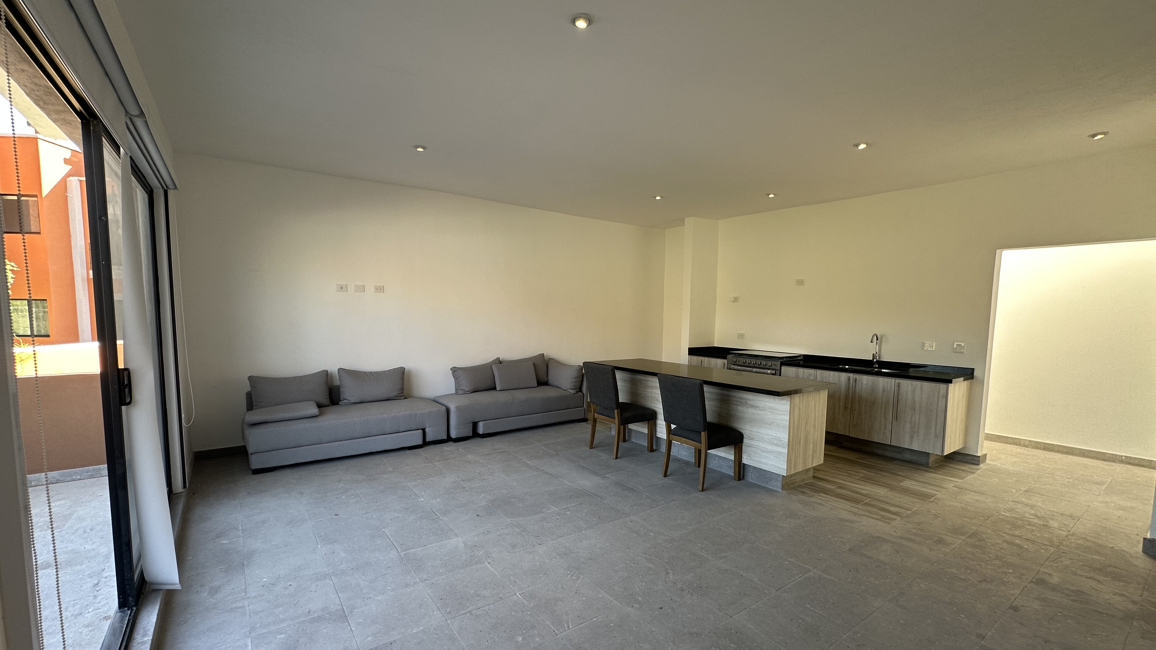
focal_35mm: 16
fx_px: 490
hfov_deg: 99.4
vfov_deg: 67.0
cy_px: 353
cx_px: 575
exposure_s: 1/99
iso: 64
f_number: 2.2
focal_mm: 2.22
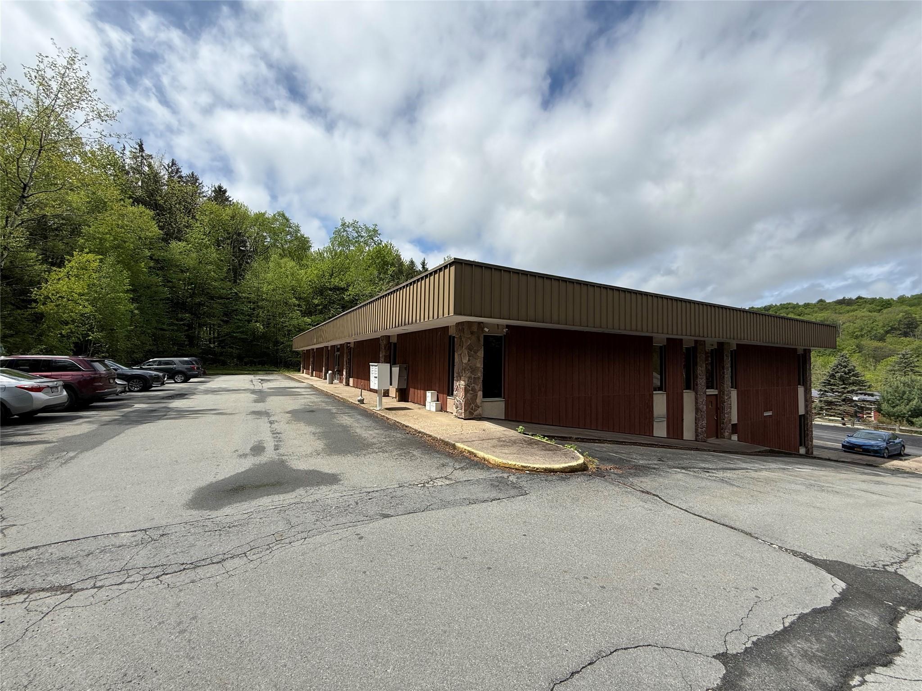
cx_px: 461
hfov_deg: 102.1
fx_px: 373
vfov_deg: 85.7
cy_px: 346
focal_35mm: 14
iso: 50
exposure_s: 1/2024
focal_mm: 2.22
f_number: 2.2
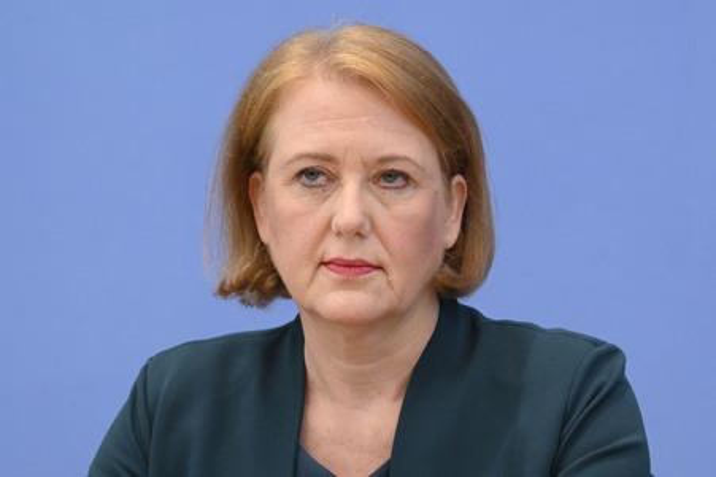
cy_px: 238
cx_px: 358
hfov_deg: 14.7
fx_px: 2782
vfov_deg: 9.8
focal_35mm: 140
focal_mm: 140
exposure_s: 1/400
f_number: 7.1
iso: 4000
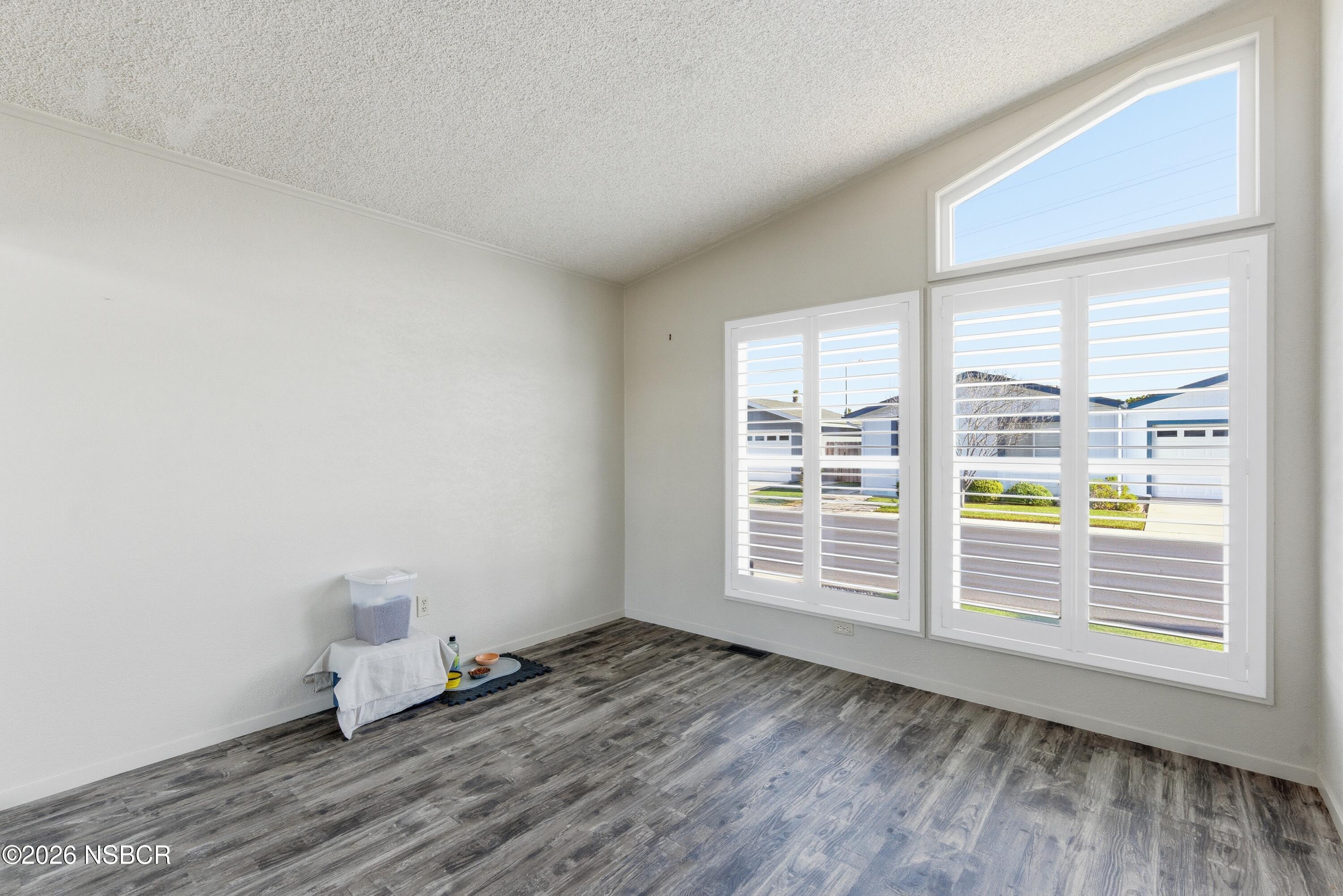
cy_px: 448
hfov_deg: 96.7
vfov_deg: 73.8
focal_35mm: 16
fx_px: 597
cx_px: 672
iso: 1000
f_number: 8
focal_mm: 16
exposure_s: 1/1250
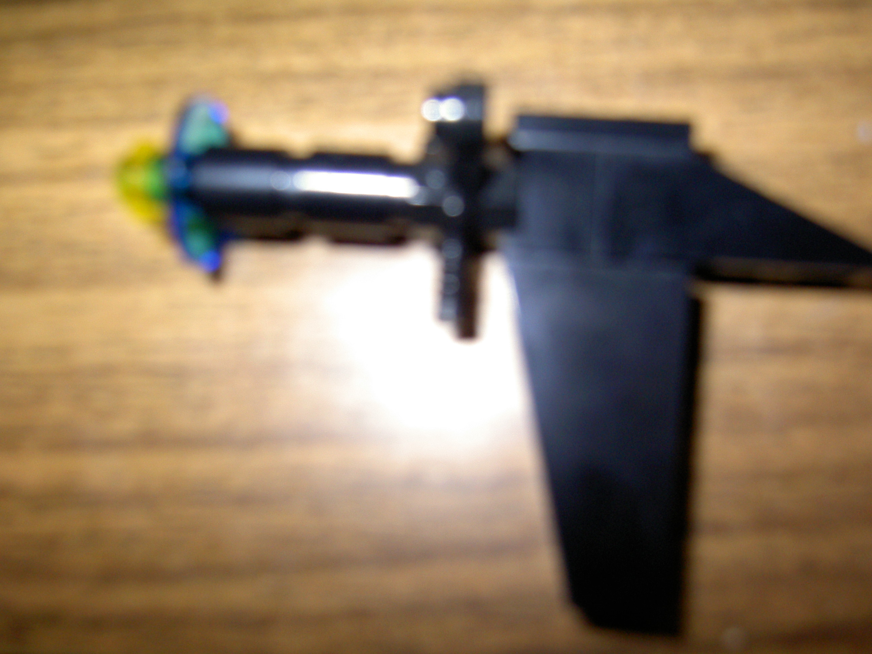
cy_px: 327
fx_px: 856
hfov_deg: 54.0
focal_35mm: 34
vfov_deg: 41.8
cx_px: 436
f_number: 2.8
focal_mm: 5.6
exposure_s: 1/60
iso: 100
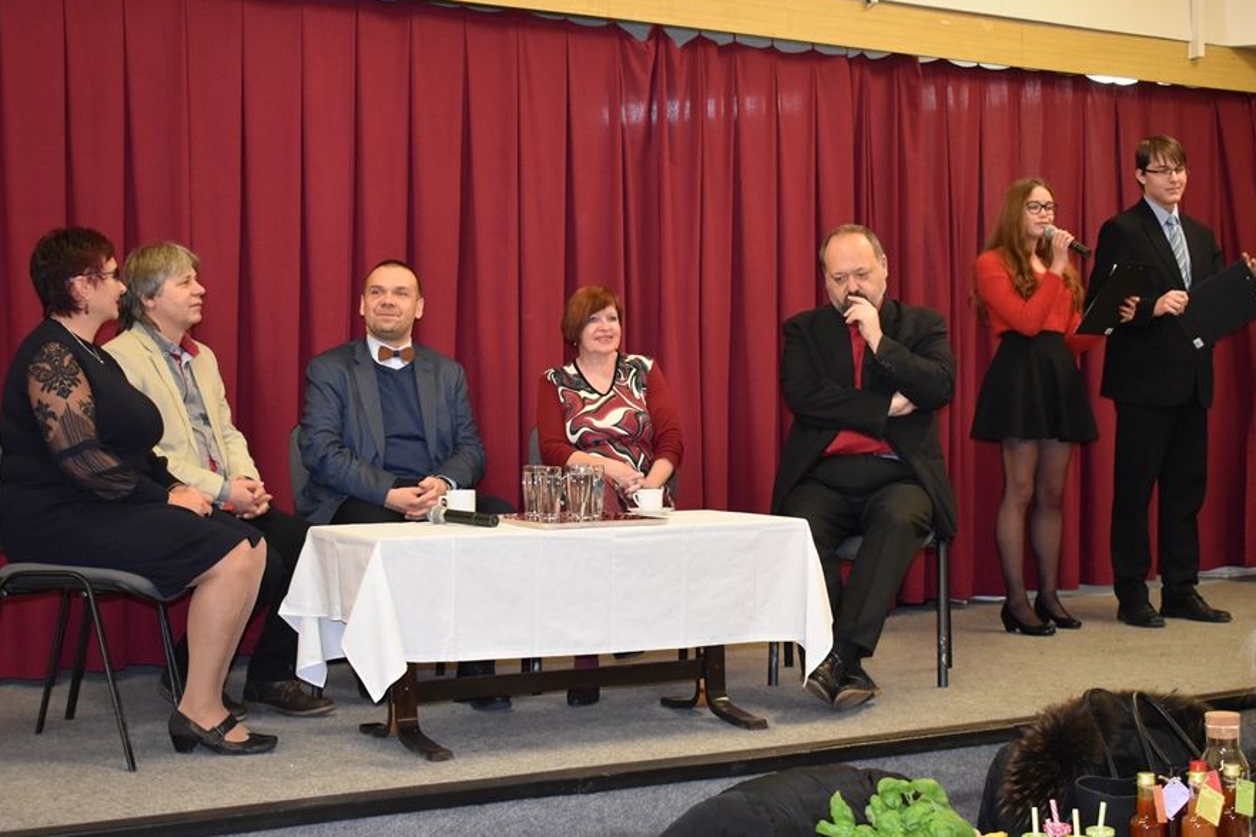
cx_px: 587
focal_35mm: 51
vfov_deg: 26.7
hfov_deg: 39.2
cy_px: 381
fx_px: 1764
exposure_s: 1/60
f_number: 4.2
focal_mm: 29
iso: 1800
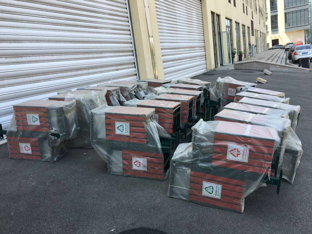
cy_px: 117
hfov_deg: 61.7
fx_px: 261
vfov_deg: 48.2
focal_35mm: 29
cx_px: 156
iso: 25
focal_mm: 4.15
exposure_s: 1/478
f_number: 2.2
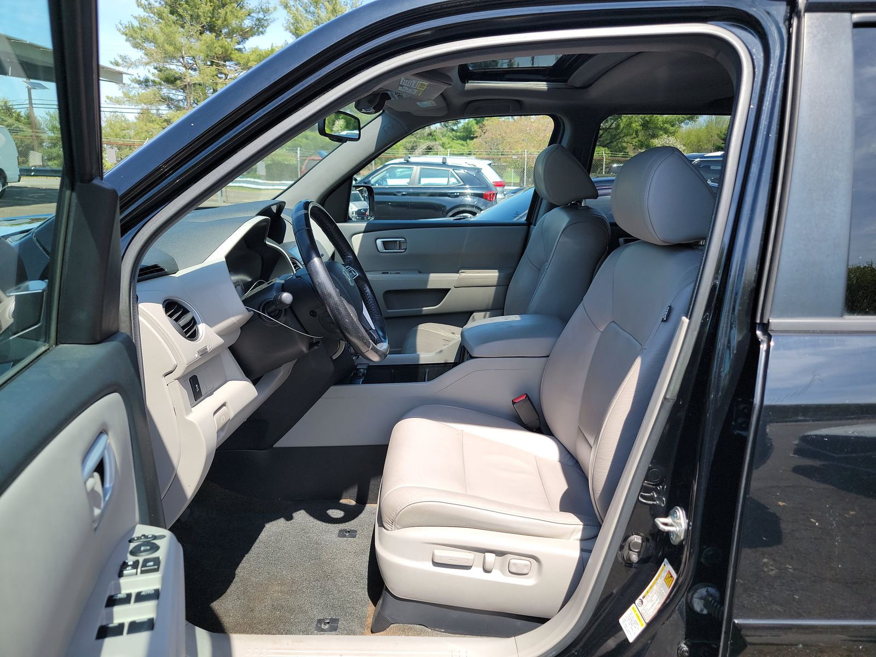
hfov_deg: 71.6
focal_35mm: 24
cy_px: 328
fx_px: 607
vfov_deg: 56.8
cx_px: 438
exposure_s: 1/255
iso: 50
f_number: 1.8
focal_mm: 6.7
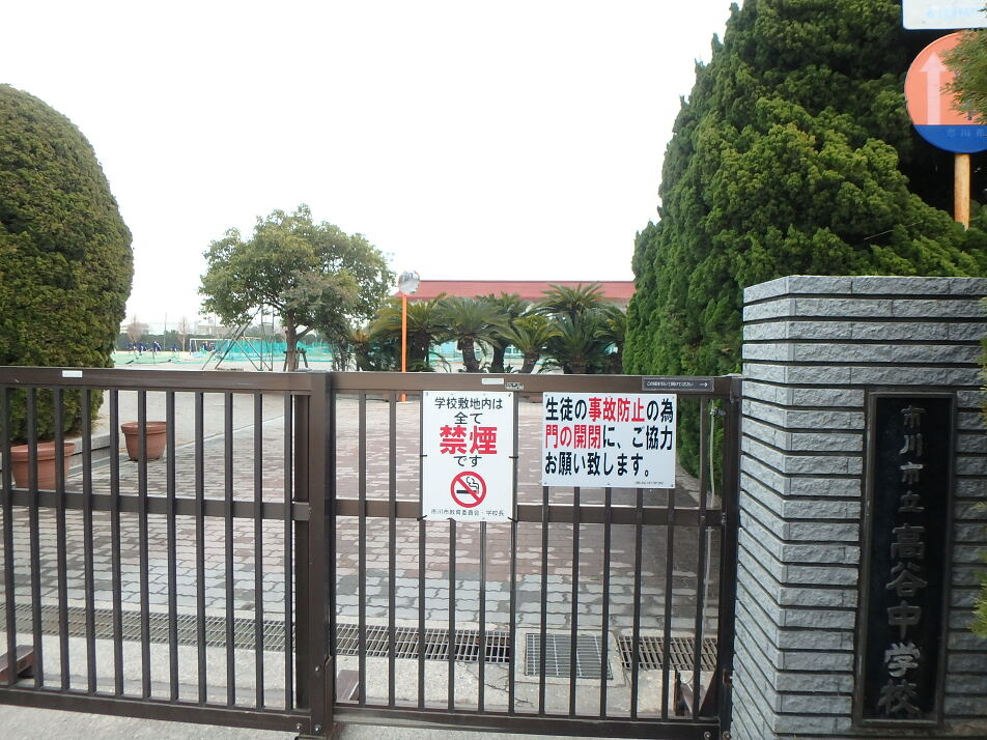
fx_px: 599
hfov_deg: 79.0
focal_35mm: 21
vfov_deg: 63.4
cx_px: 494
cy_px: 370
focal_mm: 3.7
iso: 125
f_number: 3.5
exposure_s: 1/200
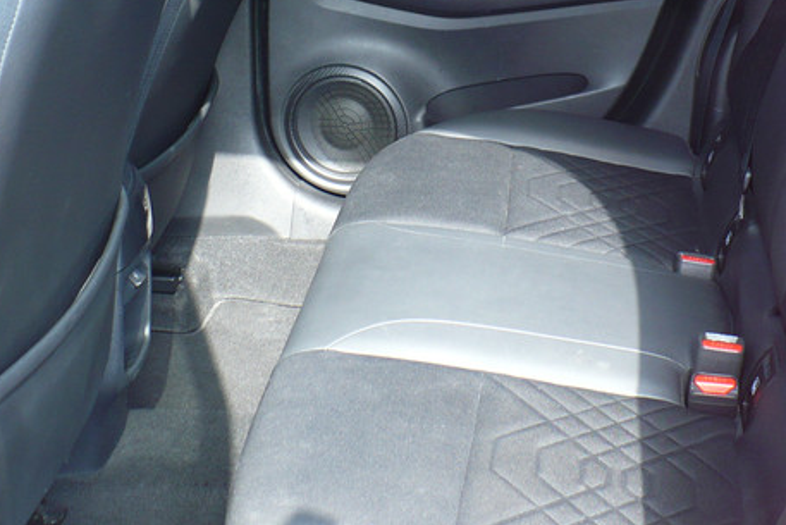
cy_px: 126
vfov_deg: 20.2
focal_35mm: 67
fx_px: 1463
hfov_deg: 30.0
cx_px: 470
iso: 100
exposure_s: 1/40
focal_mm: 6.1
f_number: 2.8
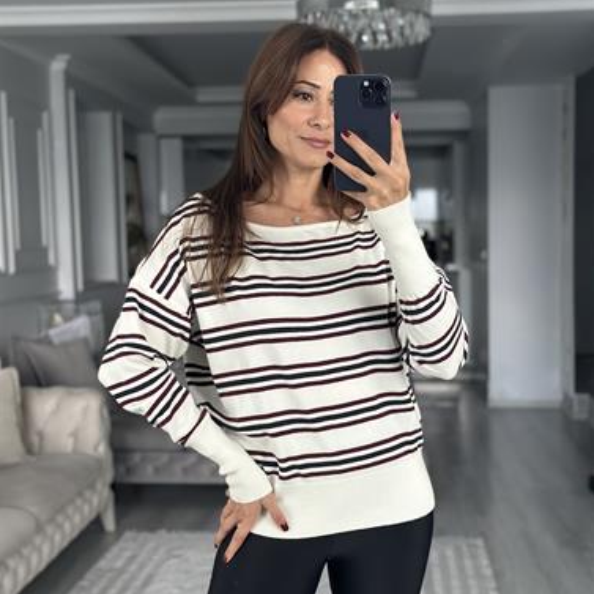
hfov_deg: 30.0
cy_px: 312
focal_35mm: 57
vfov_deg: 30.0
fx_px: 1107
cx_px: 298
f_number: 1.78
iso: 320
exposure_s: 1/60
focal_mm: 6.86
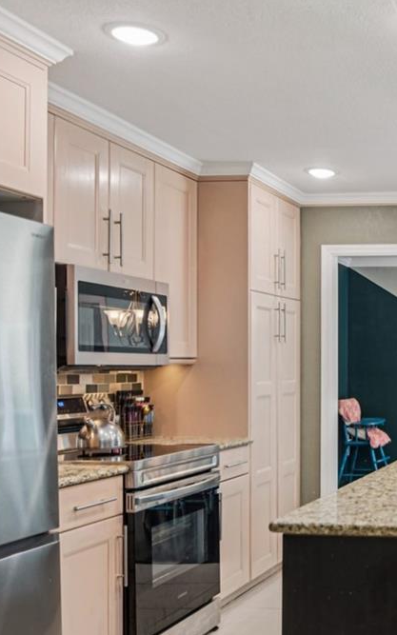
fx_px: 762
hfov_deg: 25.5
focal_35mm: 44
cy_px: 384
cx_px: 506
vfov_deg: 45.0
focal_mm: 18
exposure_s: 1/20
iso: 400
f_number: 8
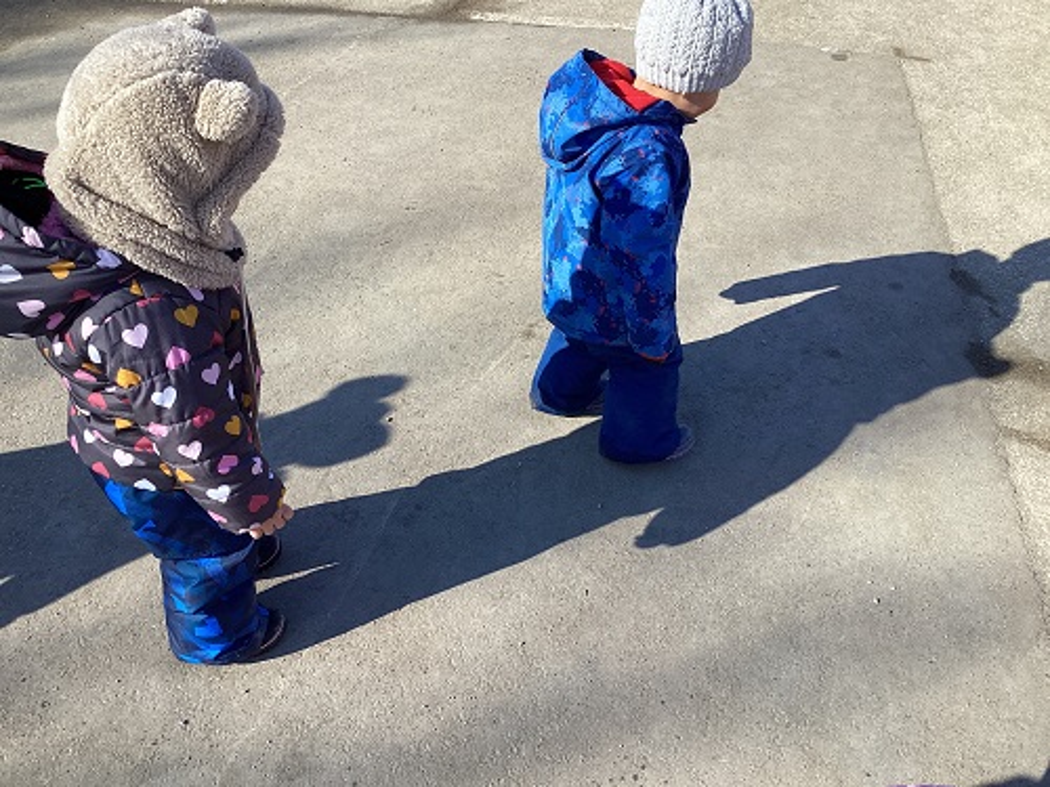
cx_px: 525
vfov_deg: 45.4
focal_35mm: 31
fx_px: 940
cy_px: 394
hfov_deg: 58.4
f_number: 2.4
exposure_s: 1/895
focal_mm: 3.3
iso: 25
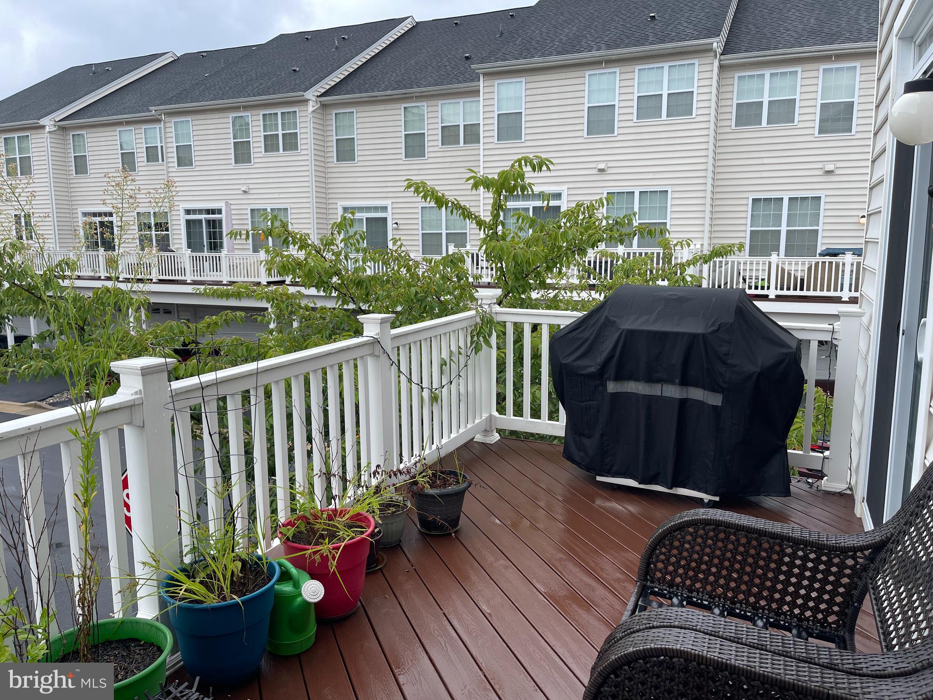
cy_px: 350
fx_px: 701
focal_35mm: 26
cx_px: 466
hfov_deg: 67.3
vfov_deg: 53.1
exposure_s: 1/1011
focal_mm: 5.1
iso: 32
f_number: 1.6
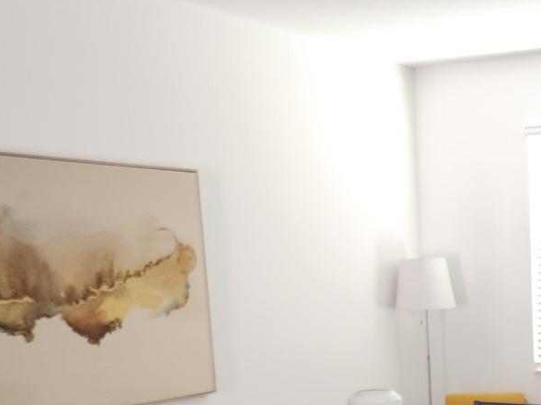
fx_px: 969
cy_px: 457
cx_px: 528
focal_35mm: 62
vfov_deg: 22.2
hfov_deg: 29.4
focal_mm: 5.4
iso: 250
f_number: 1.8
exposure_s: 1/120
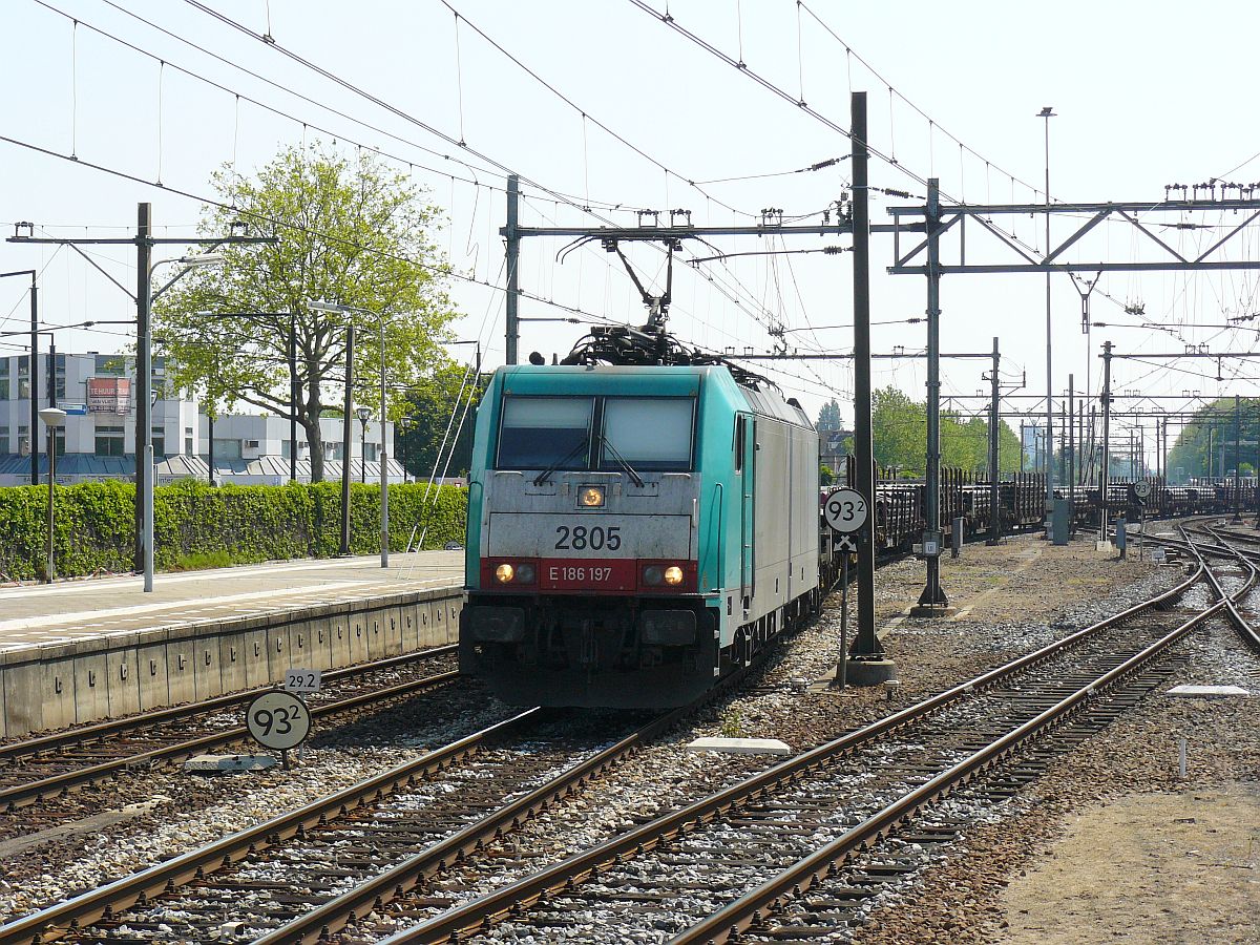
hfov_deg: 23.8
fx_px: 2985
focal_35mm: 82
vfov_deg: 18.0
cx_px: 630
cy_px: 472
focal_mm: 13.7
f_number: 5.6
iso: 100
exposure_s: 1/400
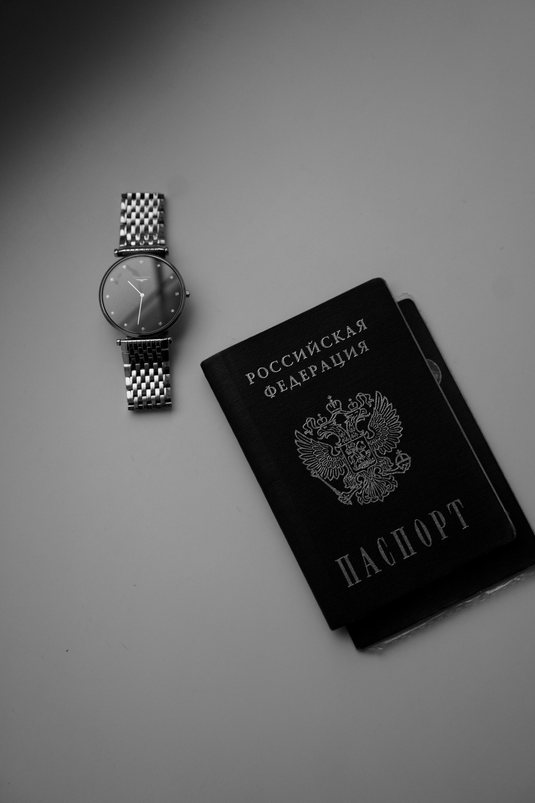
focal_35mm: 50
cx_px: 268
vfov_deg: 39.6
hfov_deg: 27.0
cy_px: 402
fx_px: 1114
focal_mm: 50
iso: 1250
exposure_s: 1/2000
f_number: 2.8
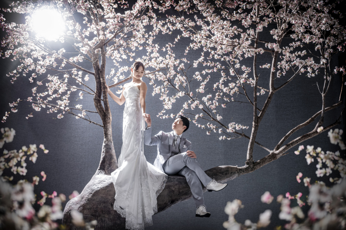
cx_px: 173
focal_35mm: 40
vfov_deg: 33.4
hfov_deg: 48.5
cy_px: 115
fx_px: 384
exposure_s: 1/125
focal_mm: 40
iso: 400
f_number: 8
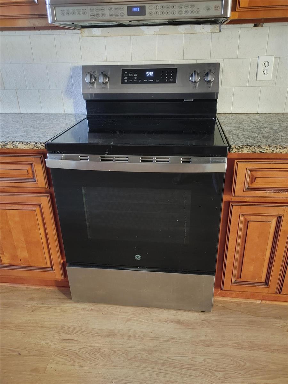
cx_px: 144
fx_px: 288
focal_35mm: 26
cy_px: 192
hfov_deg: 53.1
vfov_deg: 67.3
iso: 500
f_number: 1.8
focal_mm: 5.58
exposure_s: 1/15
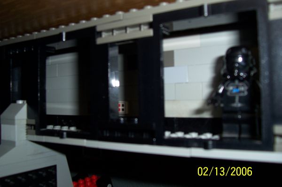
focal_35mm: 34
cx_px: 141
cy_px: 94
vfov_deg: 38.8
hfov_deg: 55.8
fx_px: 266
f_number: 2.7
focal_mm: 5.6
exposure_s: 1/60
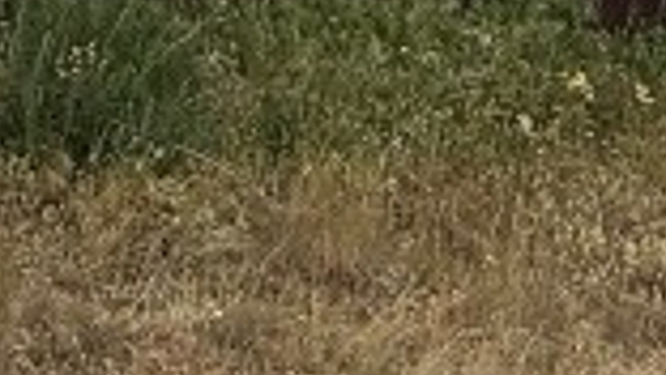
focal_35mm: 100
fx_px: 1767
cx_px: 132
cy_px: -614
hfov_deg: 21.1
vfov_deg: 10.1
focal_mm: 2.22
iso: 50
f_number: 2.2
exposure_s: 1/2717
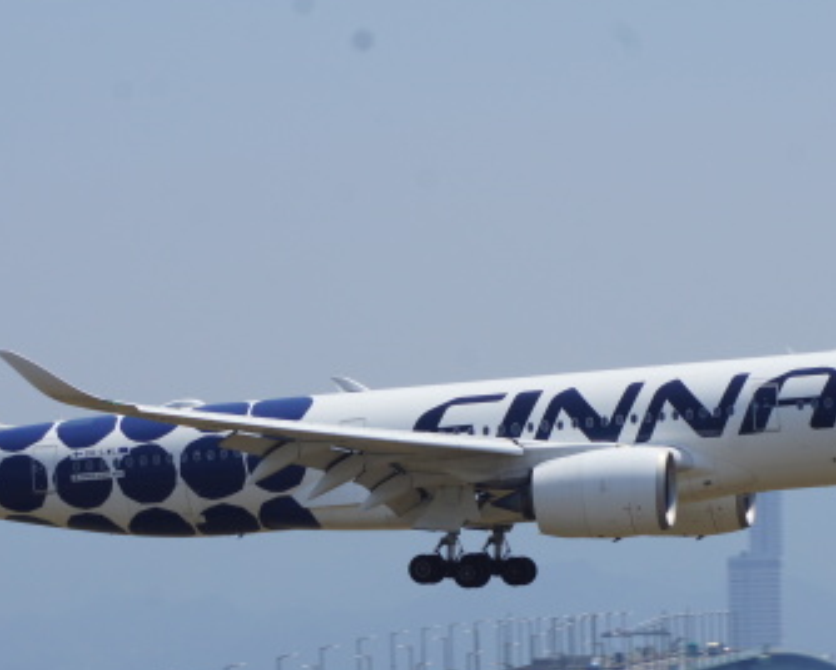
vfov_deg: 5.2
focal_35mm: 296
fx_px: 7332
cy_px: 454
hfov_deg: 6.5
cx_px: 451
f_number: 10
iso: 100
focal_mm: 110
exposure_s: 1/250
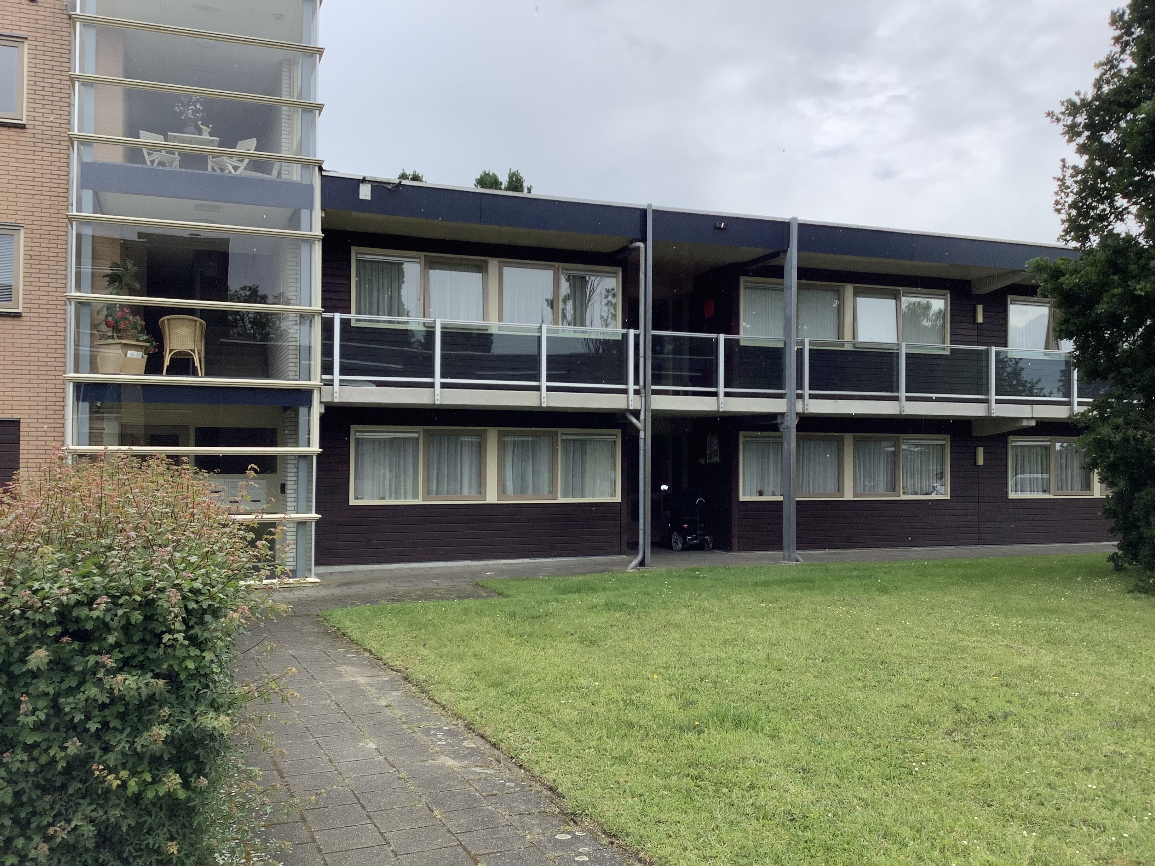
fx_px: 1034
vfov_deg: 45.4
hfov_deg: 58.4
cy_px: 433
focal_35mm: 31
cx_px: 578
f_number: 2.4
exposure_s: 1/734
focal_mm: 3.3
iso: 25
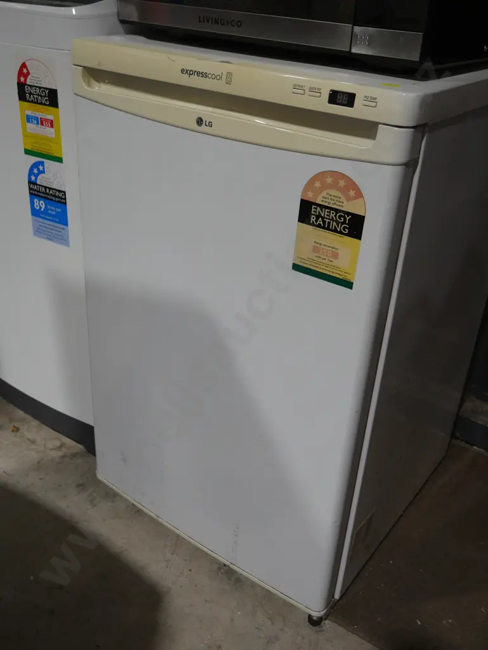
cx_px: 244
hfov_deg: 39.7
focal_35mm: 36
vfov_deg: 51.3
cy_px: 325
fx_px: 676
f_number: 4
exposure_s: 1/80
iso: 200
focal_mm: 18
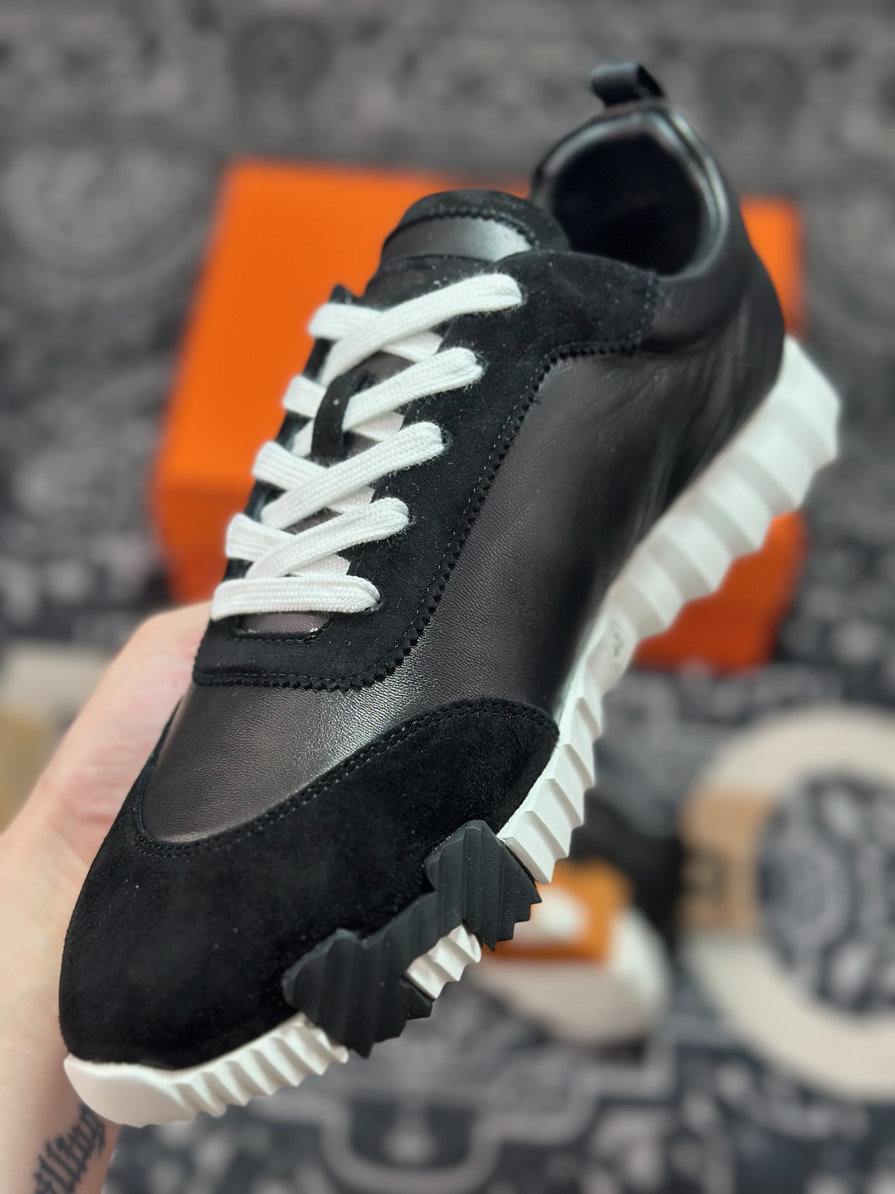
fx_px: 1655
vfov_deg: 39.7
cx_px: 448
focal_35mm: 48
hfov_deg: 30.3
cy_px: 597
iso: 80
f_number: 1.78
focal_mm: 6.86
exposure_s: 1/506
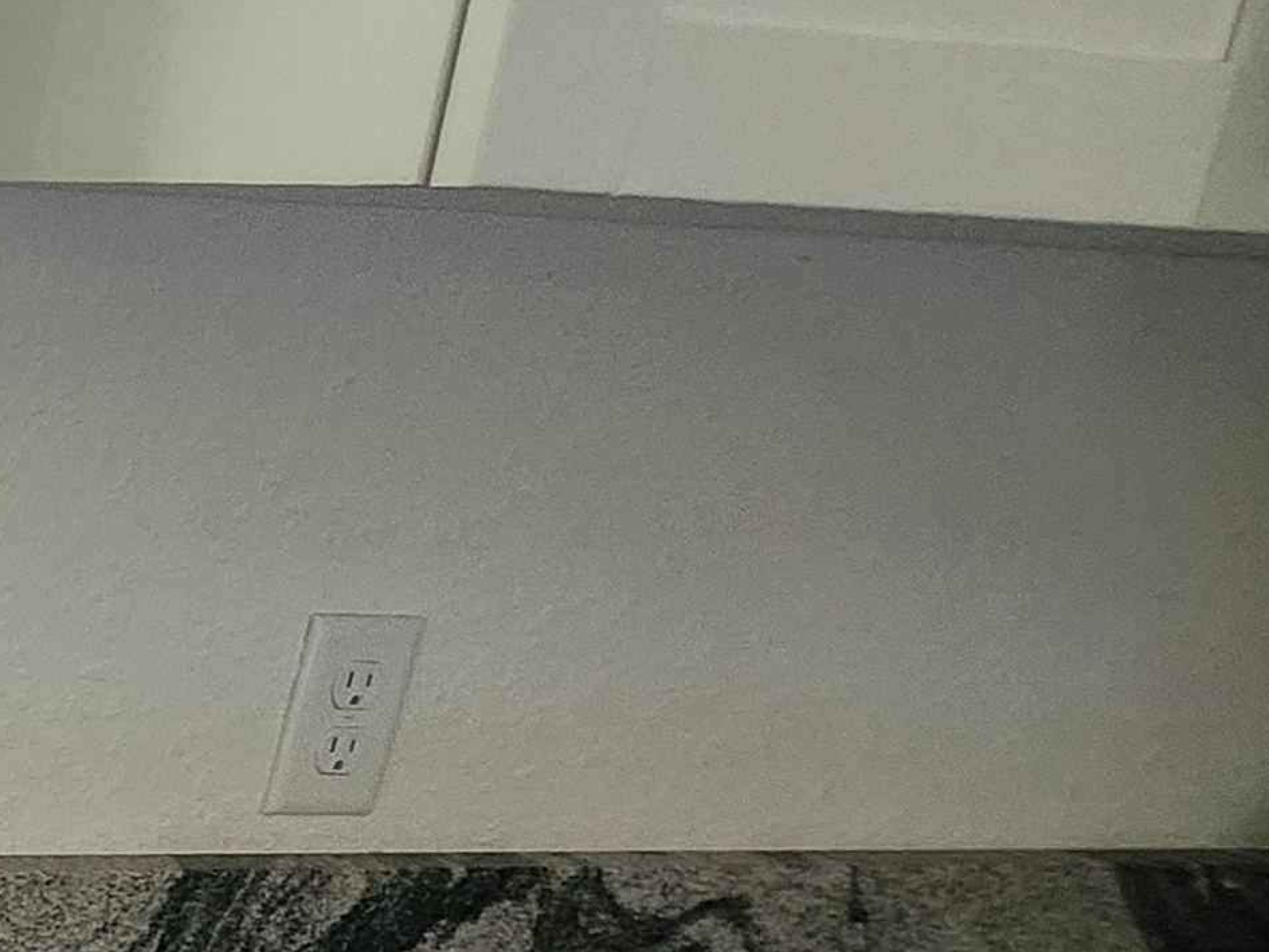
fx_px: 2017
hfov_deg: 18.6
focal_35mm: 55
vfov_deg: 26.0
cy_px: 787
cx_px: -1346
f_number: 2.2
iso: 100
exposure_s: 1/60
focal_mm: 1.7
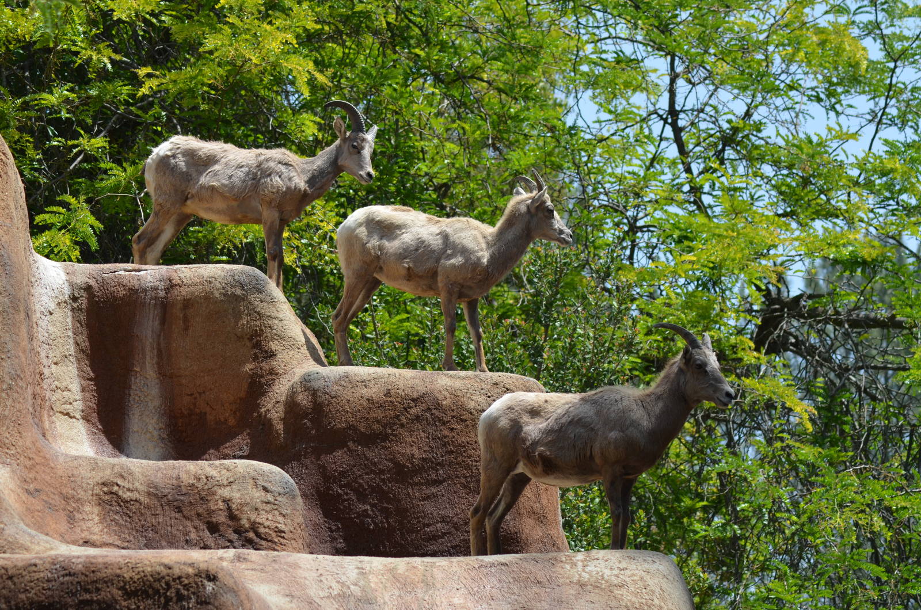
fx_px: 4021
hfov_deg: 13.1
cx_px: 460
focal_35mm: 158
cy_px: 305
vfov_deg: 8.7
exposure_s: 1/640
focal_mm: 105
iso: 200
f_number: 6.3
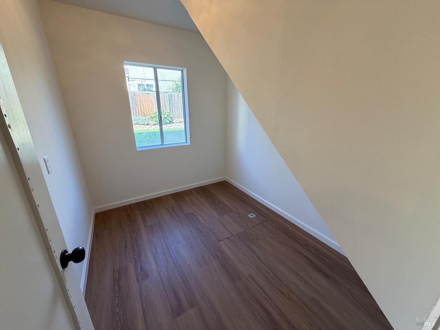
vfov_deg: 85.7
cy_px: 165
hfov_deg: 102.1
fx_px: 178
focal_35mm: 14
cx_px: 220
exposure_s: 1/120
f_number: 2.2
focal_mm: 2.22
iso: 200
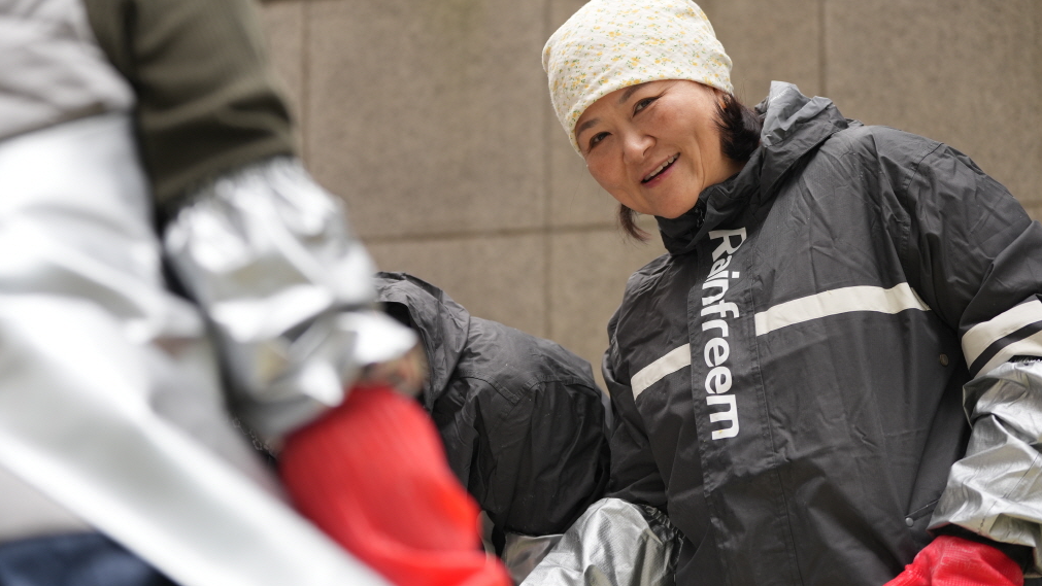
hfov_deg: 24.5
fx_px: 2404
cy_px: 262
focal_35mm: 87
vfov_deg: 13.9
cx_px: 484
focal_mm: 70
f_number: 2.8
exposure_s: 1/320
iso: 320
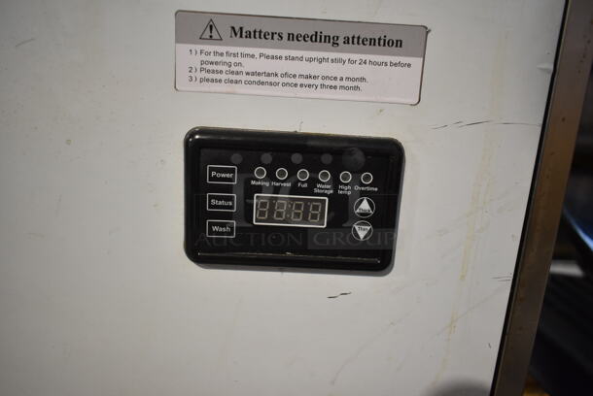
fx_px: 445
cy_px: 198
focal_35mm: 27
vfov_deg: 48.0
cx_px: 296
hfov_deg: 67.3
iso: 900
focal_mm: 18
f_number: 3.5
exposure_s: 1/30
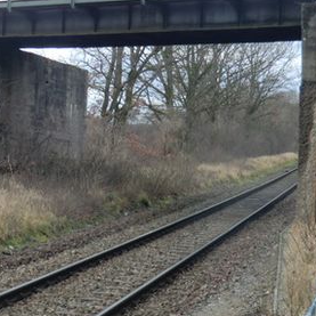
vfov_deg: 18.6
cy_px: 116
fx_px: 961
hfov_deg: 18.5
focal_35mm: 93
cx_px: 73
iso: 64
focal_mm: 8.4
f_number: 4
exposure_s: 1/80
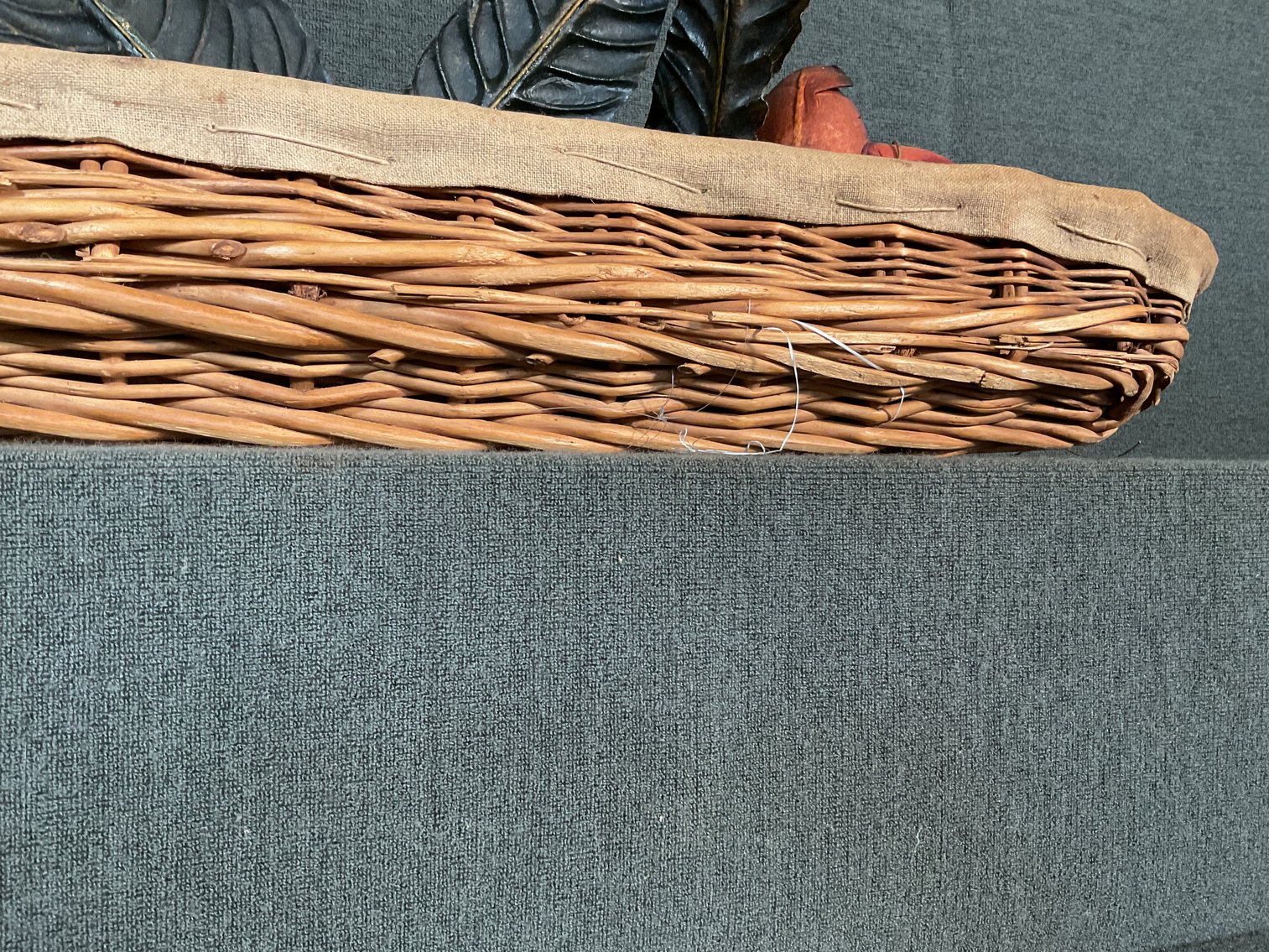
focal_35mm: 29
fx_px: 1063
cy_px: 476
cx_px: 634
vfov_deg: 48.2
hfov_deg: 61.7
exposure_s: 1/60
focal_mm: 3
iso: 160
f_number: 1.8
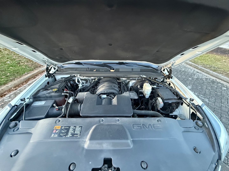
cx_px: 114
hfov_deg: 102.1
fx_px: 93
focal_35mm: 14
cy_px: 86
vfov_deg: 85.7
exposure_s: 1/60
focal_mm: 2.22
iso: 1000
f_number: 2.2
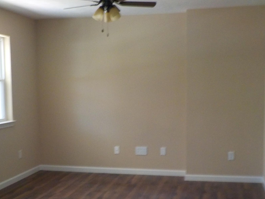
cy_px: 127
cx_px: 103
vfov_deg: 25.6
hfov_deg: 33.6
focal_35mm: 57
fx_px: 436
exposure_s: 1/30
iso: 280
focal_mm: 4.1
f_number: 3.3
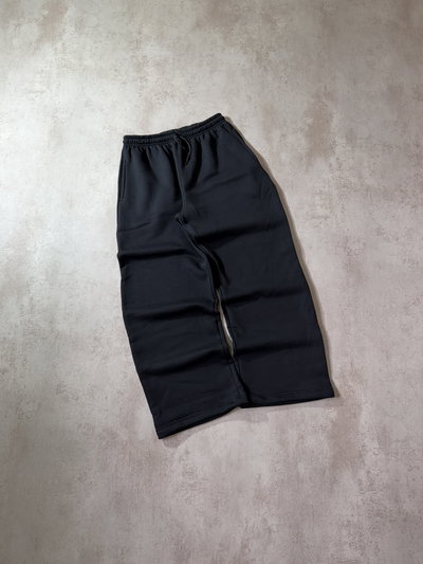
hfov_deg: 56.8
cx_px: 212
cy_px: 282
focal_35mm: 24
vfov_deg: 71.6
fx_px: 391
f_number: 1.78
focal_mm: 6.76
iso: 64
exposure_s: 1/100
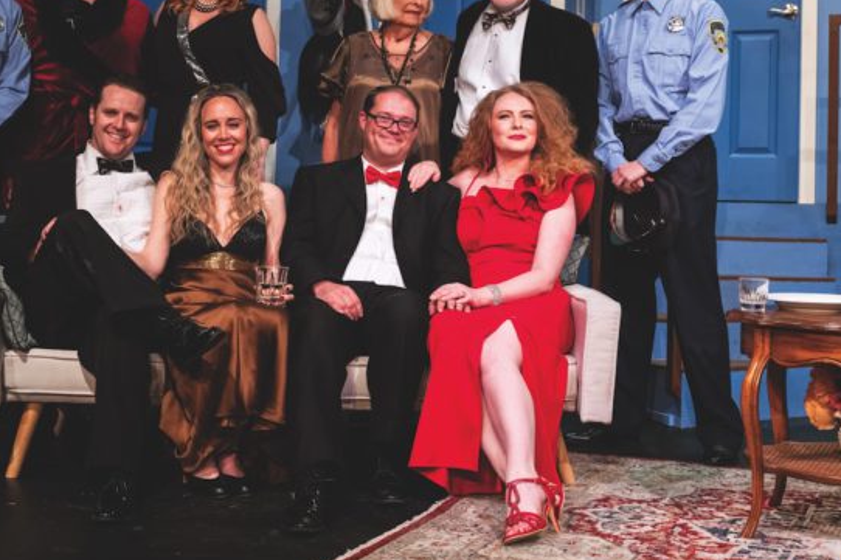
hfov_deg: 32.7
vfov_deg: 22.2
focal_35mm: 61
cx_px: 295
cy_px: 185
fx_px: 1425
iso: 1600
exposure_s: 1/350
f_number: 5.6
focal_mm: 43
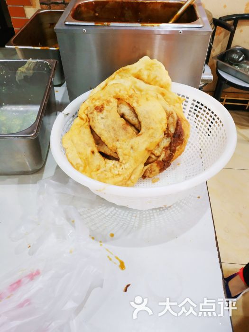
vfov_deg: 56.8
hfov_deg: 44.2
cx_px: 124
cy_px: 166
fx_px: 307
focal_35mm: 32
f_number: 2
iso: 676
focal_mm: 4.5
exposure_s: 1/17
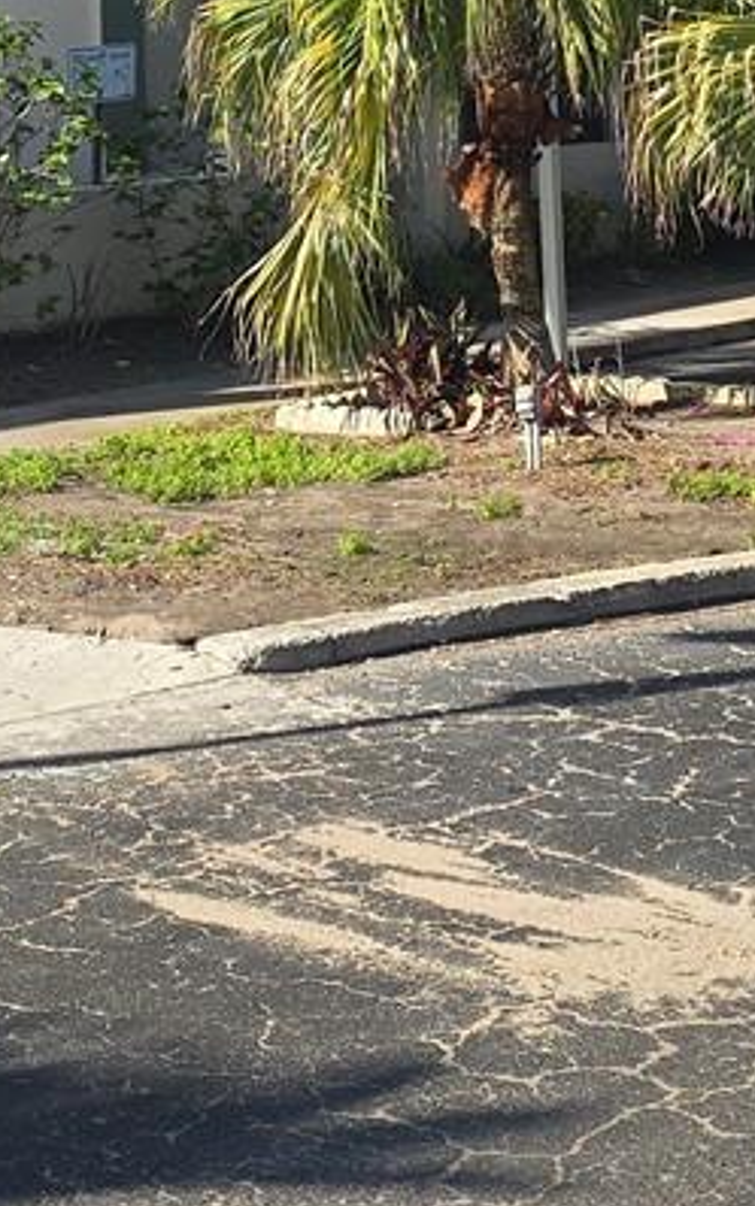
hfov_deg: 13.4
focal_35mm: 98
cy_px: -197
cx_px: 397
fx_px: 3224
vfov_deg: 20.0
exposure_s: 1/539
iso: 12
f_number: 1.7
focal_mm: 6.3
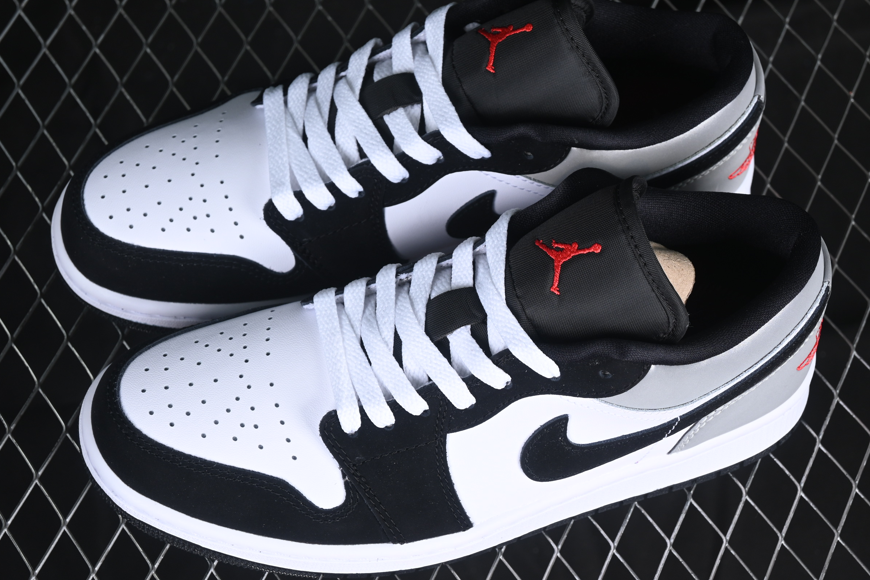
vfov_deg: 15.7
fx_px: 2102
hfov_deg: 23.4
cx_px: 448
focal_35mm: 87
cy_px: 273
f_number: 6.3
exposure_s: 1/80
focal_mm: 50
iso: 160
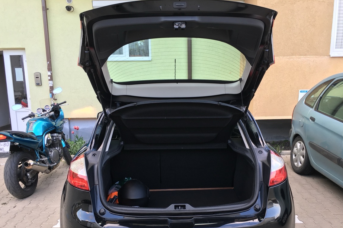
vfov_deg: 38.6
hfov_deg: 55.8
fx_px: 324
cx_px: 176
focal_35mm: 34
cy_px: 143
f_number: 2.2
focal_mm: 4.15
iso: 25
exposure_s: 1/50
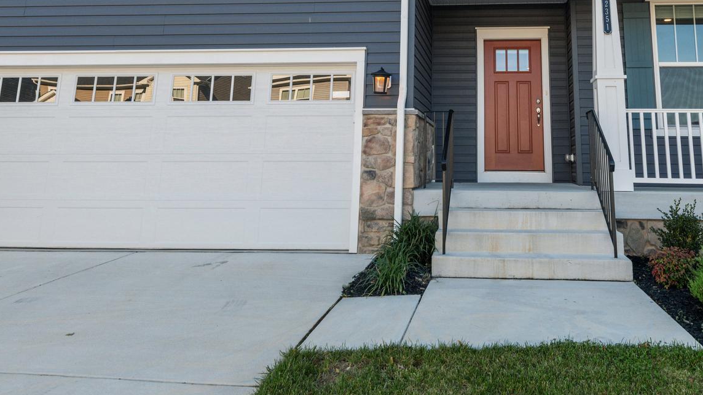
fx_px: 559
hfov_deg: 63.2
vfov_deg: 37.1
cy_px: 62
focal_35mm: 30
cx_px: 450
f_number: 8
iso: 200
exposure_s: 1/320
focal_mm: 16
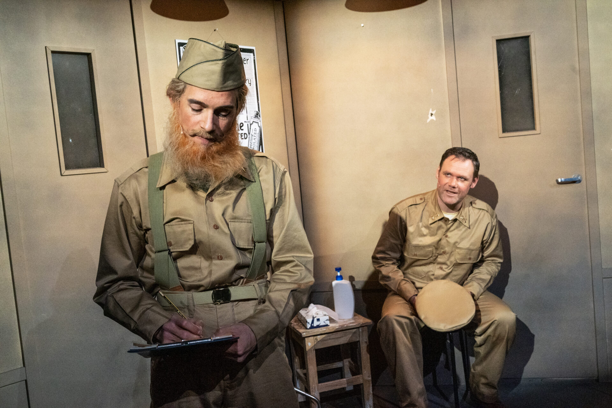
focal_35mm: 36
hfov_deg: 53.1
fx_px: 612
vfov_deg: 36.9
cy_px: 204
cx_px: 306
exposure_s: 1/60
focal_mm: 36
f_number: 8
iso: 5000
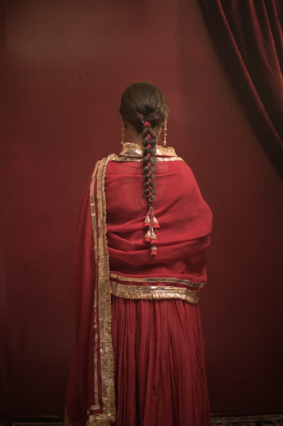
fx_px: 590
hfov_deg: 27.0
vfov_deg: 39.6
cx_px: 142
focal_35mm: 50
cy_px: 213
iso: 100
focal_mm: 50
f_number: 1.4
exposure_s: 1/250
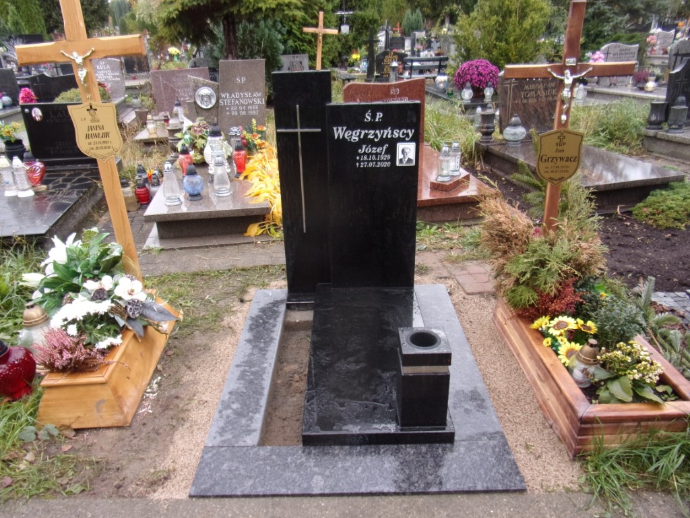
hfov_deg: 71.6
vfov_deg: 56.8
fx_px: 478
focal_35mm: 24
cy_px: 259
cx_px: 345
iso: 80
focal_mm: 4.3
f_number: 3.3
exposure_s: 1/58
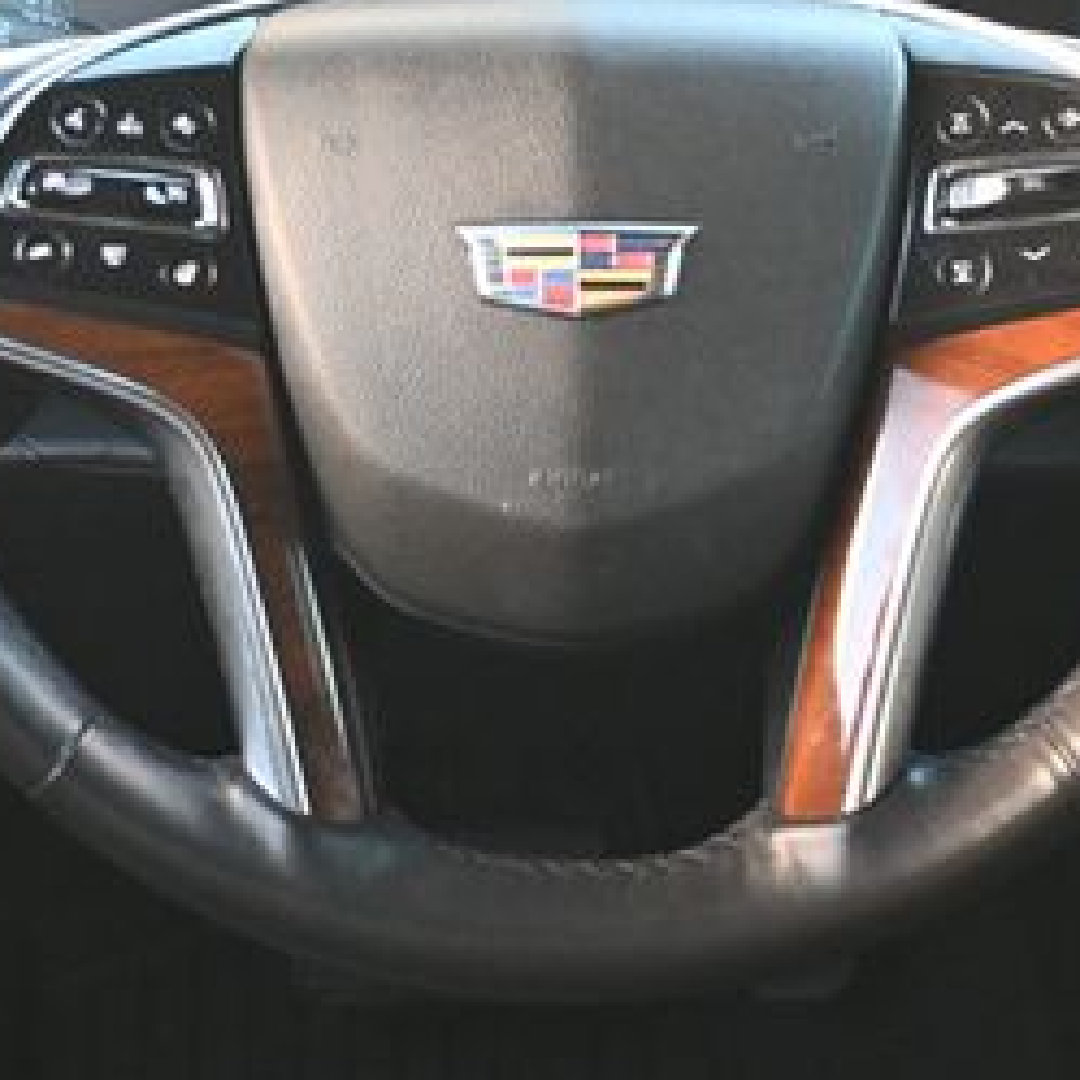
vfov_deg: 20.1
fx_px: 3000
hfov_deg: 20.4
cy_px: 178
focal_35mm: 85
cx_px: 564
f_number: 4.5
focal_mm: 26
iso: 2000
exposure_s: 1/125
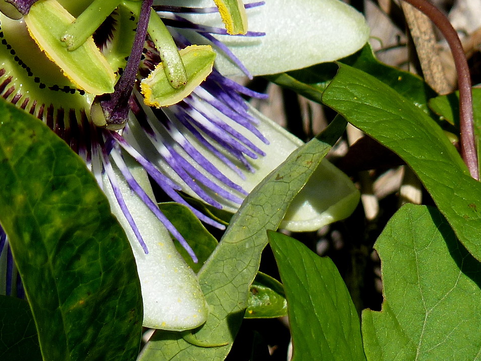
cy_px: 8
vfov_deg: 1.2
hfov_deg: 1.6
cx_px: 193
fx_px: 17059
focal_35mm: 1228
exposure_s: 1/500
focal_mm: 86.4
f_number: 5.6
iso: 80
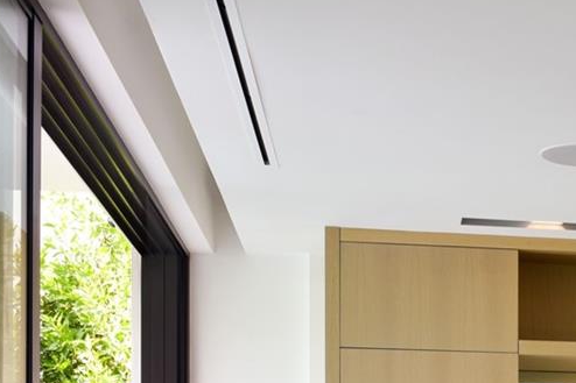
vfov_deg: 13.5
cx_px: 712
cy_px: 608
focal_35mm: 94
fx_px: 1503
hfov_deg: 20.2
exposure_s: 1/10
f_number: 11
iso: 125
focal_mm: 29
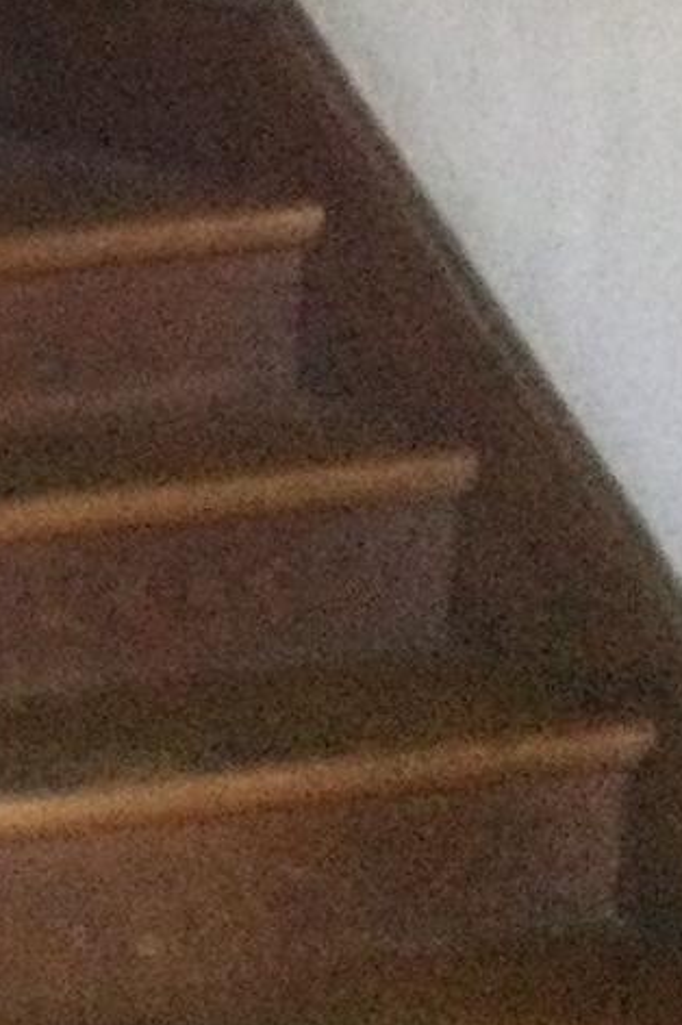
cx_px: -1308
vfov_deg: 14.6
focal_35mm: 140
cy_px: 267
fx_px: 3984
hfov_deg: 8.4
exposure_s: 1/15
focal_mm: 3.3
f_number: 2.4
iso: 250
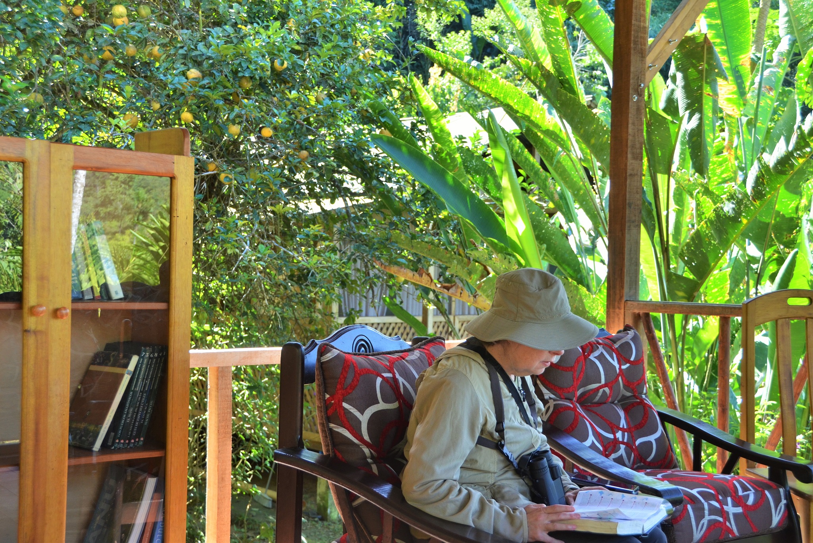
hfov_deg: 41.1
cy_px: 272
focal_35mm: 48
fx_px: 1084
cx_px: 406
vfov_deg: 28.1
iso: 320
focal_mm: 32
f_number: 4.5
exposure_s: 1/200
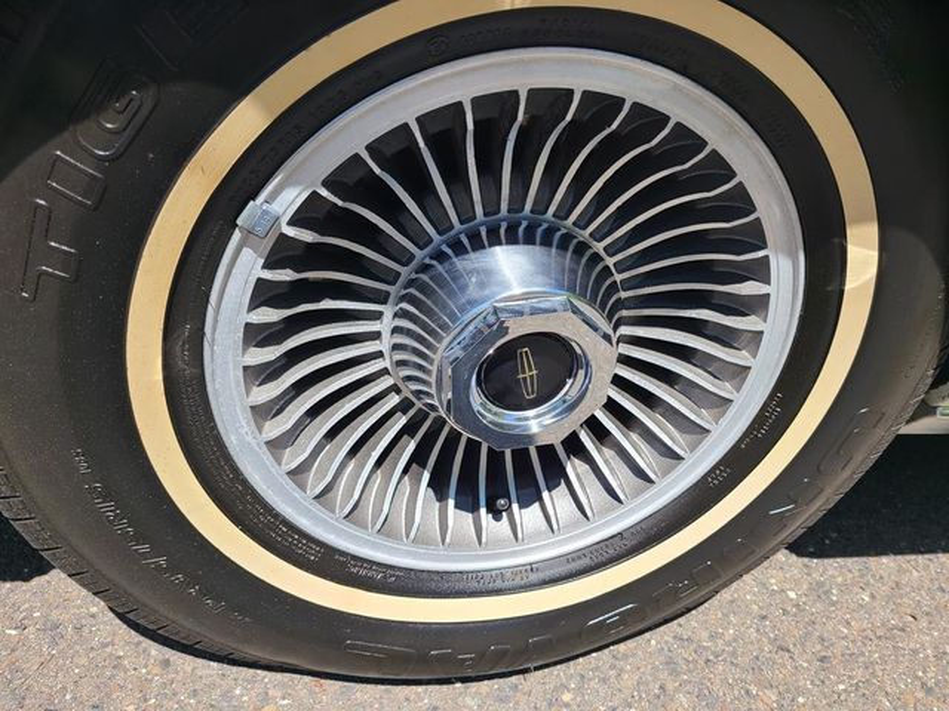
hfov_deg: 67.3
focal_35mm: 26
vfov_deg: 53.1
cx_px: 474
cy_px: 356
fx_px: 713
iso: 40
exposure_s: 1/1076
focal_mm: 5.4
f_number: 1.8
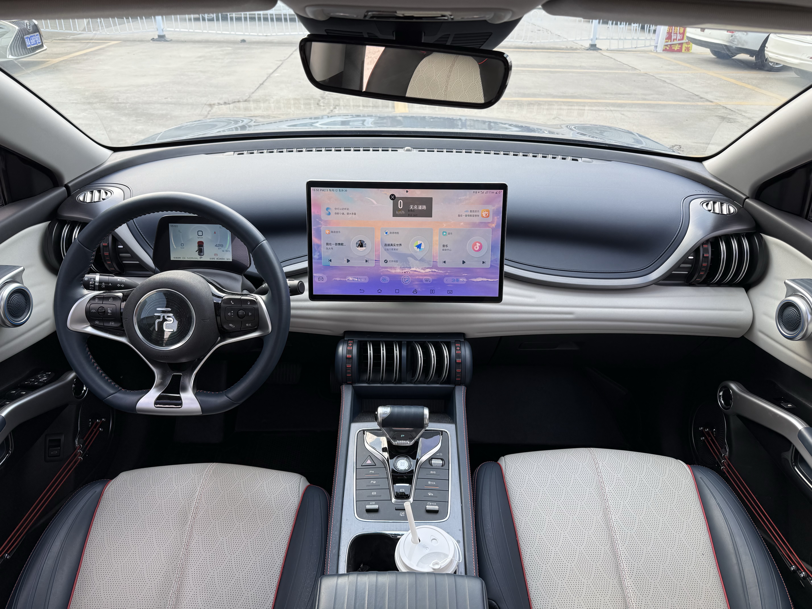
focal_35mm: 24
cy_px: 304
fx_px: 563
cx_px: 406
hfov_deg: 71.6
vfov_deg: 56.8
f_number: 1.78
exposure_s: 1/206
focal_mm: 6.76
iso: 64
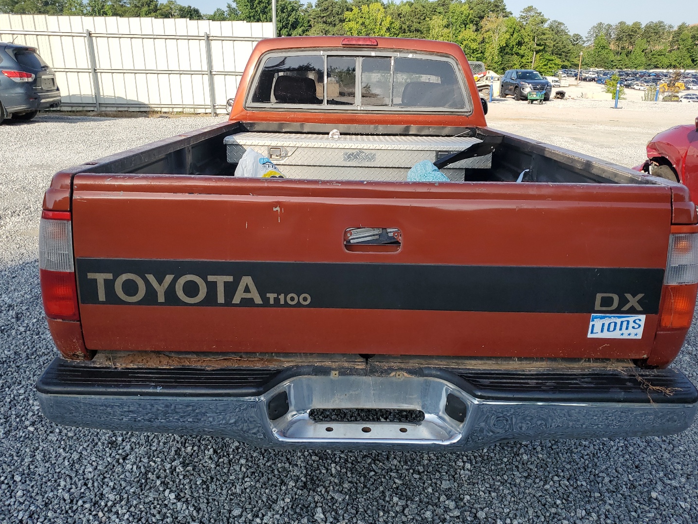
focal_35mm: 29
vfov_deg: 48.2
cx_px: 362
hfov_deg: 61.6
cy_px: 273
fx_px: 585
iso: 50
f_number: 1.5
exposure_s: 1/2000
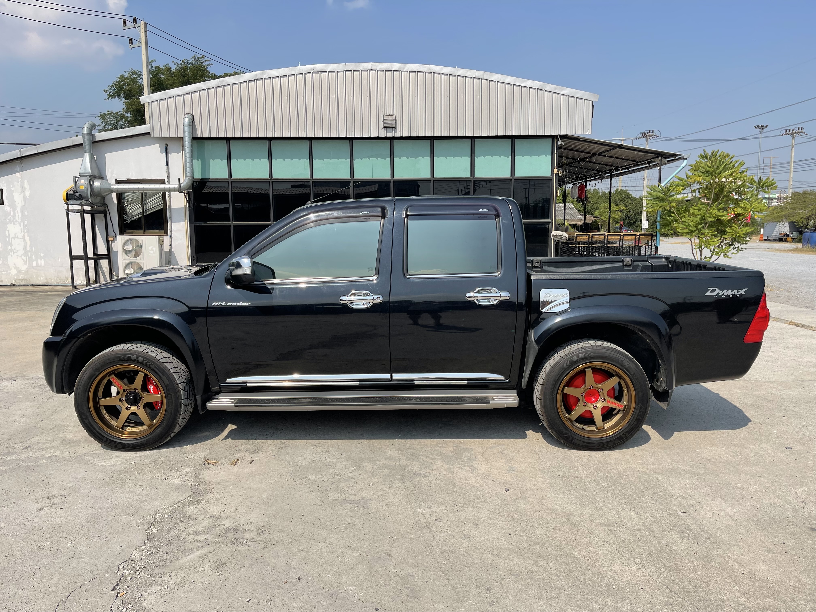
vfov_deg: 53.1
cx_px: 408
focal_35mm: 26
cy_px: 306
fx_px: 613
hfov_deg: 67.3
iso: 32
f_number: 1.6
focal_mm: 5.1
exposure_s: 1/4525
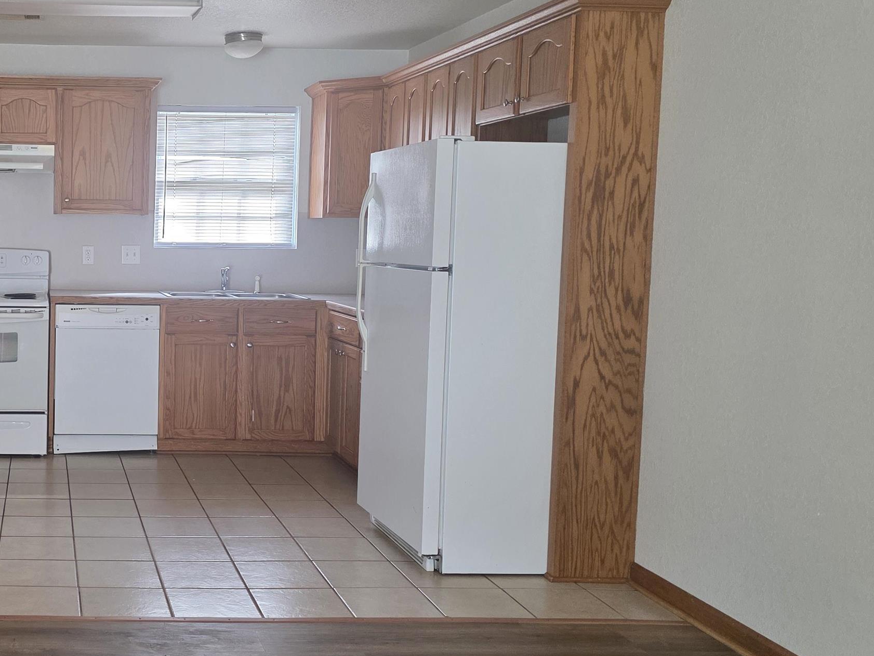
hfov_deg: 41.3
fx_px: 1061
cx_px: 91
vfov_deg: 34.3
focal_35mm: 42
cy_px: 305
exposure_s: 1/120
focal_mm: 6.3
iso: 200
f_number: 1.7
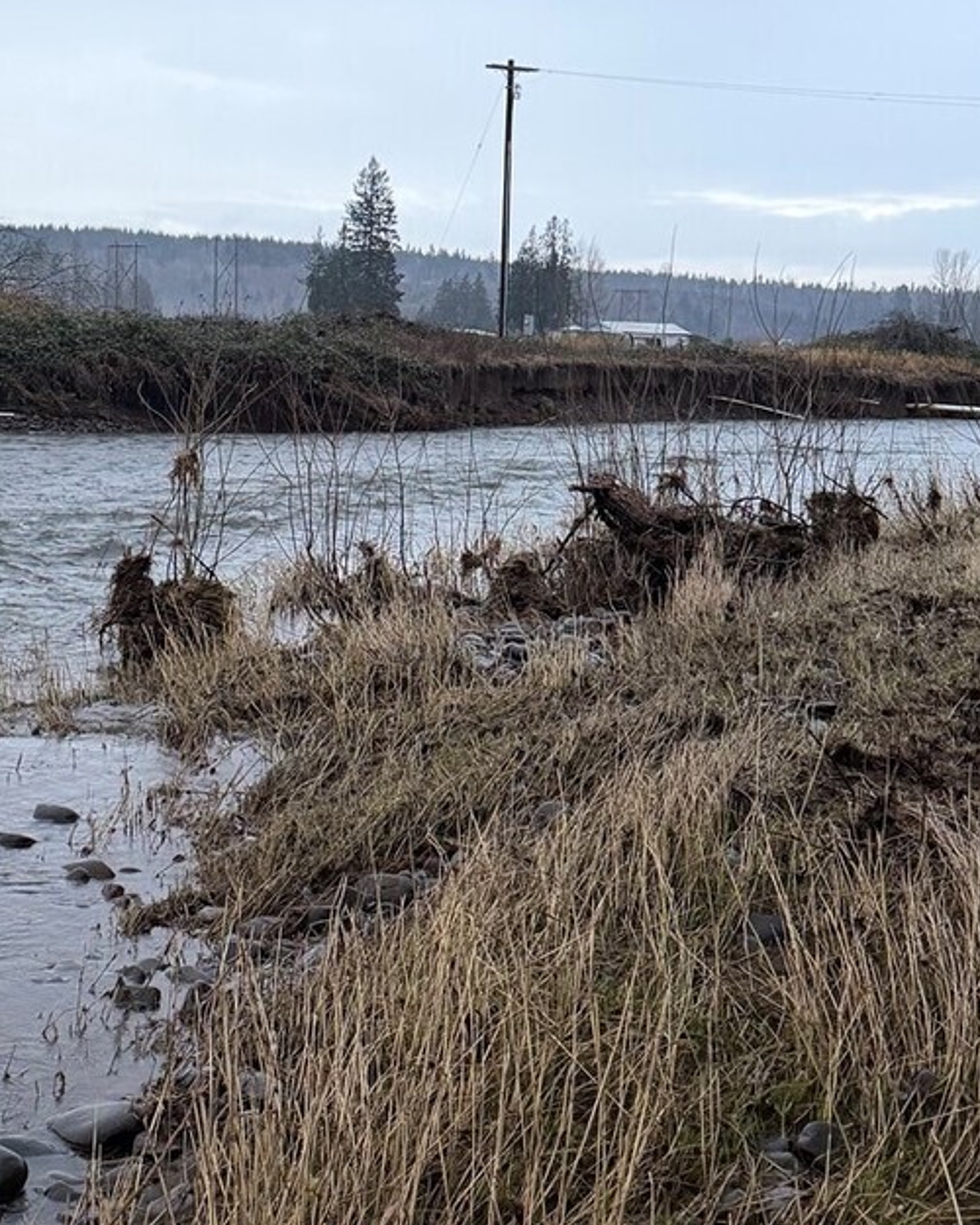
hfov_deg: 28.0
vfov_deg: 34.7
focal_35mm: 54
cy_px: 655
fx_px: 1958
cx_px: 367
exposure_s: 1/60
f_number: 1.78
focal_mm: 6.76
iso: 250
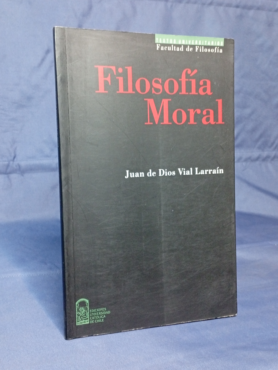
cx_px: 139
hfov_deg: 31.6
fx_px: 491
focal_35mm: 46
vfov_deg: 41.2
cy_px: 185
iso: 1187
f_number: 1.8
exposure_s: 1/20
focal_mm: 3.98
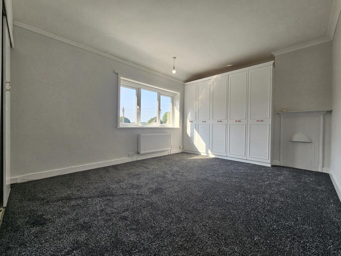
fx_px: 128
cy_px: 128
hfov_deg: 106.2
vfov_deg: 89.9
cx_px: 170
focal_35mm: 13
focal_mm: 2.2
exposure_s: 1/164
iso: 50
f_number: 2.2
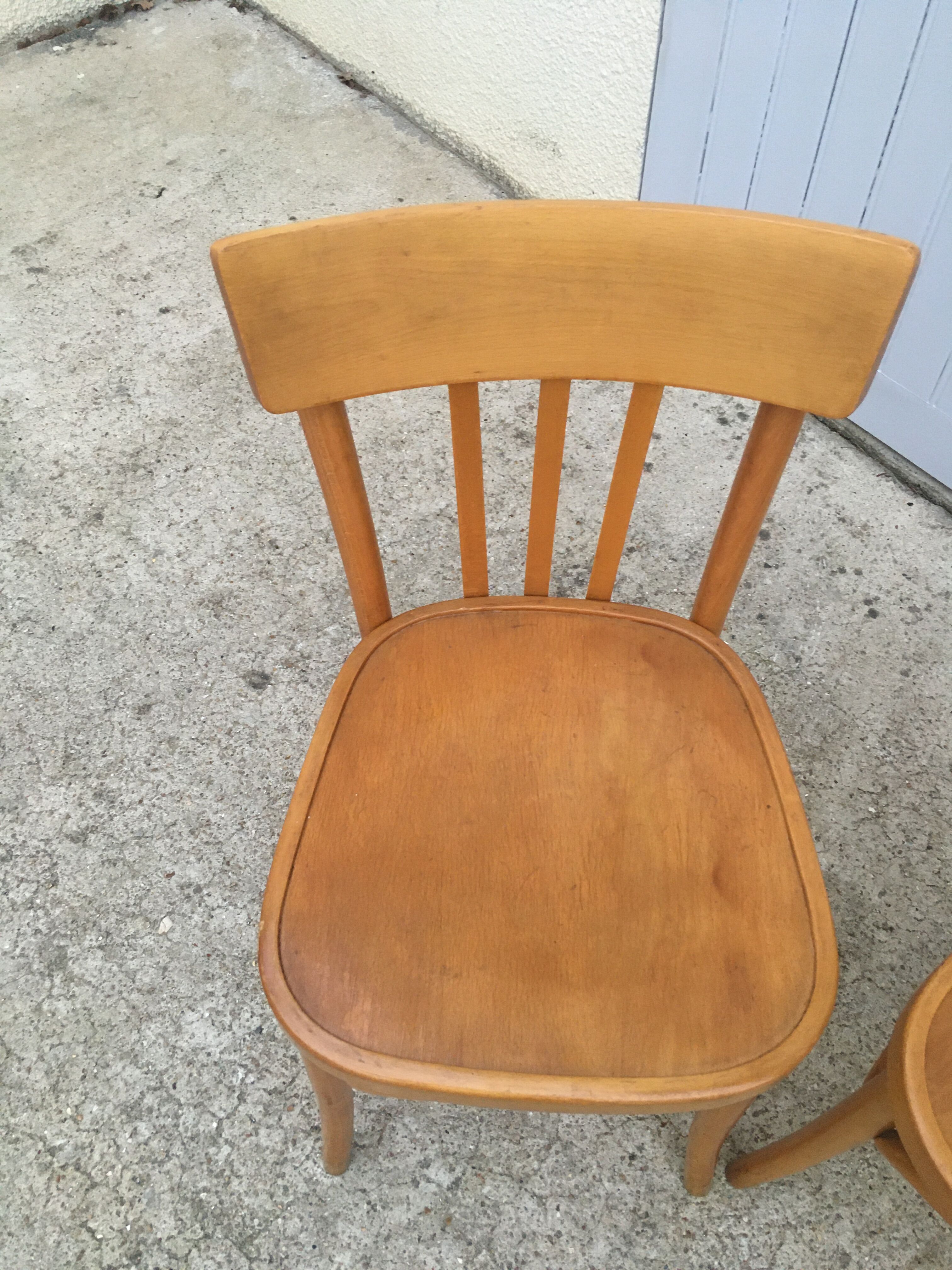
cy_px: 635
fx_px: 1063
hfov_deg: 48.2
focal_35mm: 29
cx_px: 476
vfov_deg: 61.7
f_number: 2.2
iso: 160
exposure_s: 1/33
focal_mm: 4.15
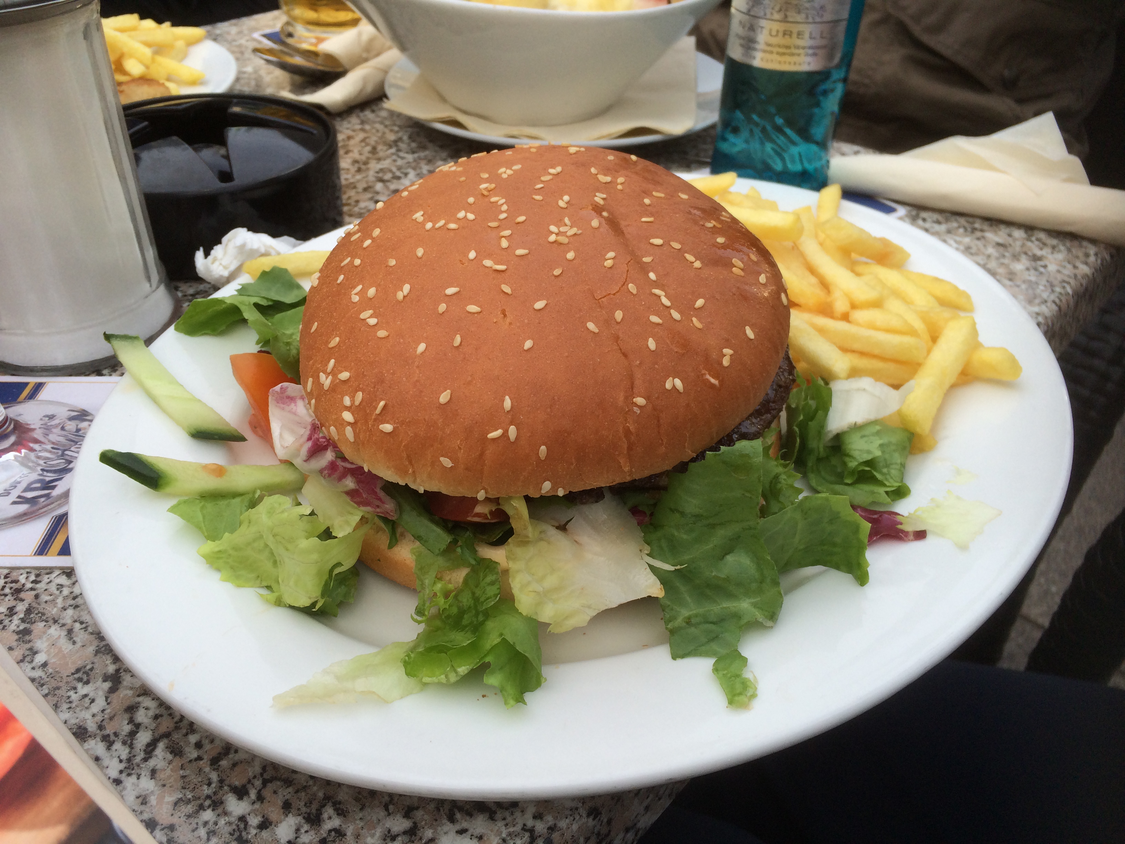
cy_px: 422
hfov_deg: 60.0
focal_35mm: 30
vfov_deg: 46.8
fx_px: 975
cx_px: 562
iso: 32
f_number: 2.2
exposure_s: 1/526
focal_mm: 4.12
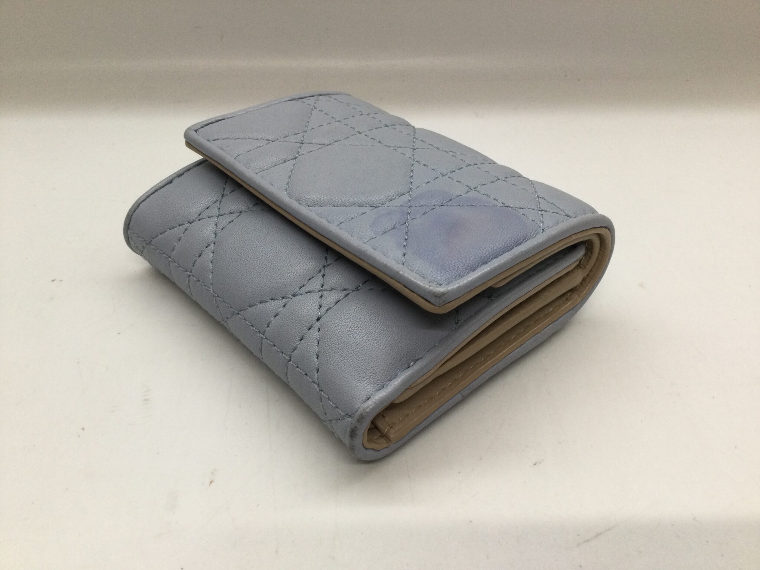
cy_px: 285
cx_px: 380
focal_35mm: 31
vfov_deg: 45.4
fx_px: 681
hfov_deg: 58.4
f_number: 2.4
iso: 32
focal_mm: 3.3
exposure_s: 1/40
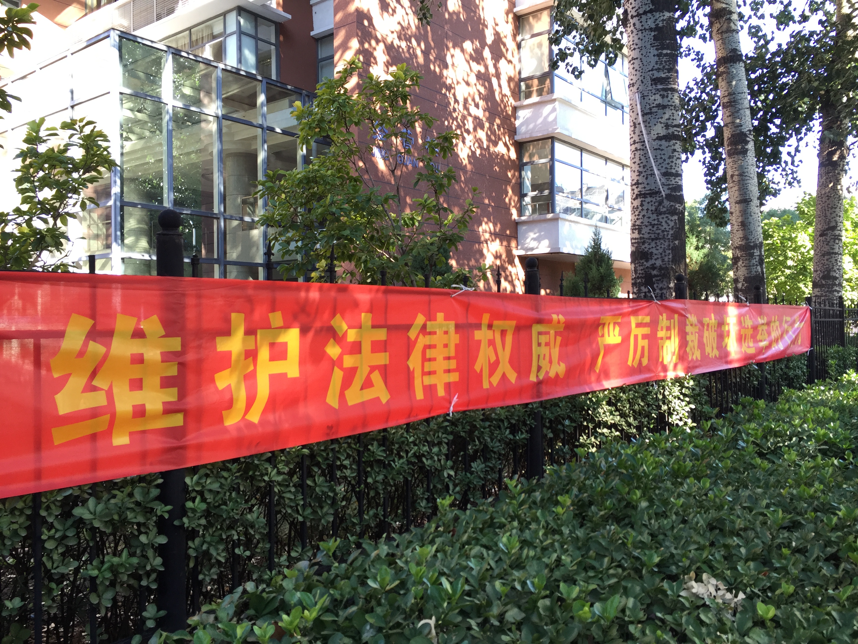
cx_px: 429
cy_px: 322
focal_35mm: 29
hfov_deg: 61.7
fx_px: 719
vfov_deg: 48.2
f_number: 2.2
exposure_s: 1/100
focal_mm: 4.15
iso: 40
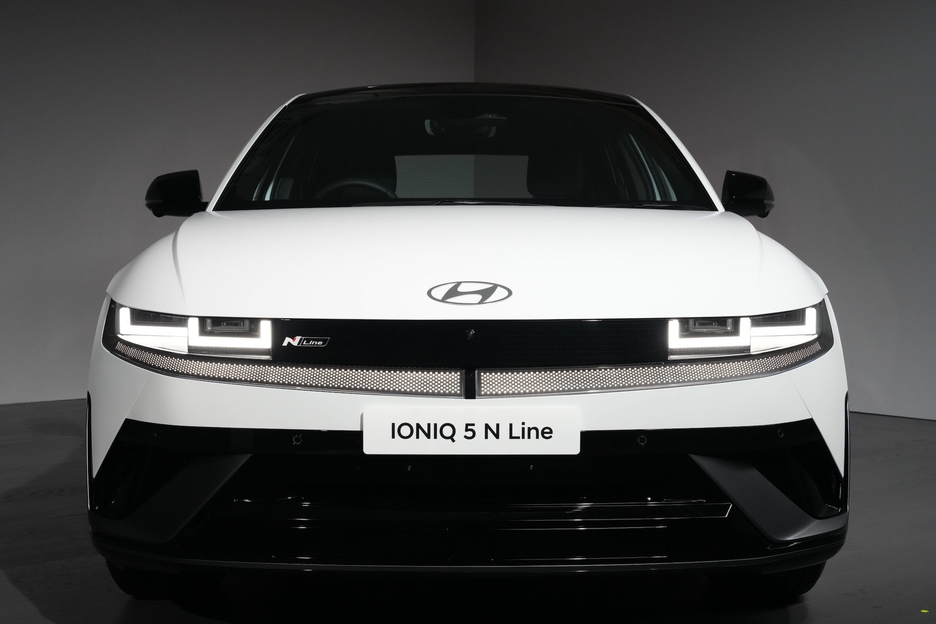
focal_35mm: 49
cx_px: 468
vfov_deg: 27.5
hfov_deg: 40.3
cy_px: 312
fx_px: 1274
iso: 3200
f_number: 9
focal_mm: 49
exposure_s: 1/80
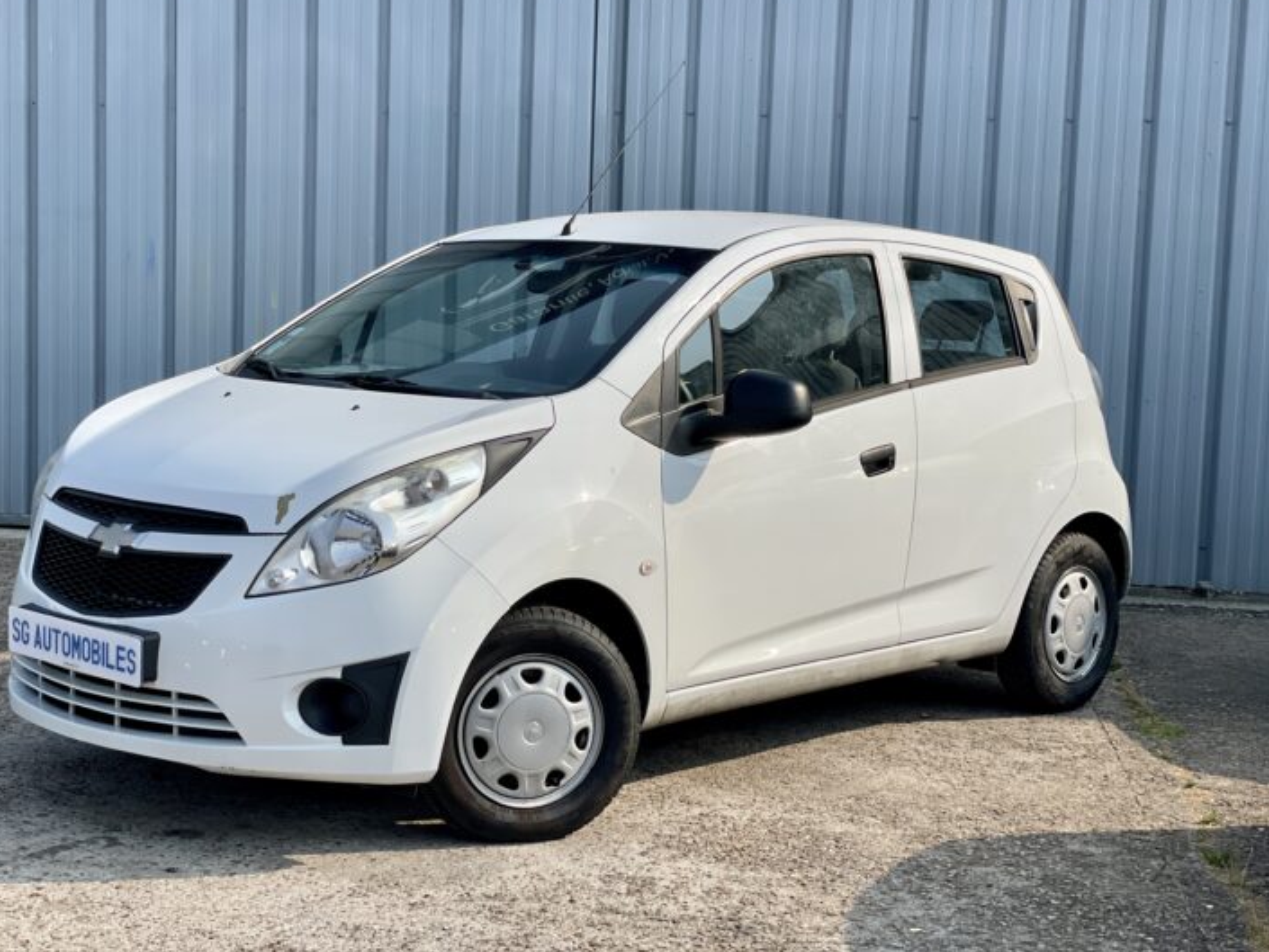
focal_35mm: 59
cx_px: 565
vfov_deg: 24.8
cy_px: 457
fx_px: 2163
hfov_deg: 32.7
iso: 32
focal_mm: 6
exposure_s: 1/2398
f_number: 2
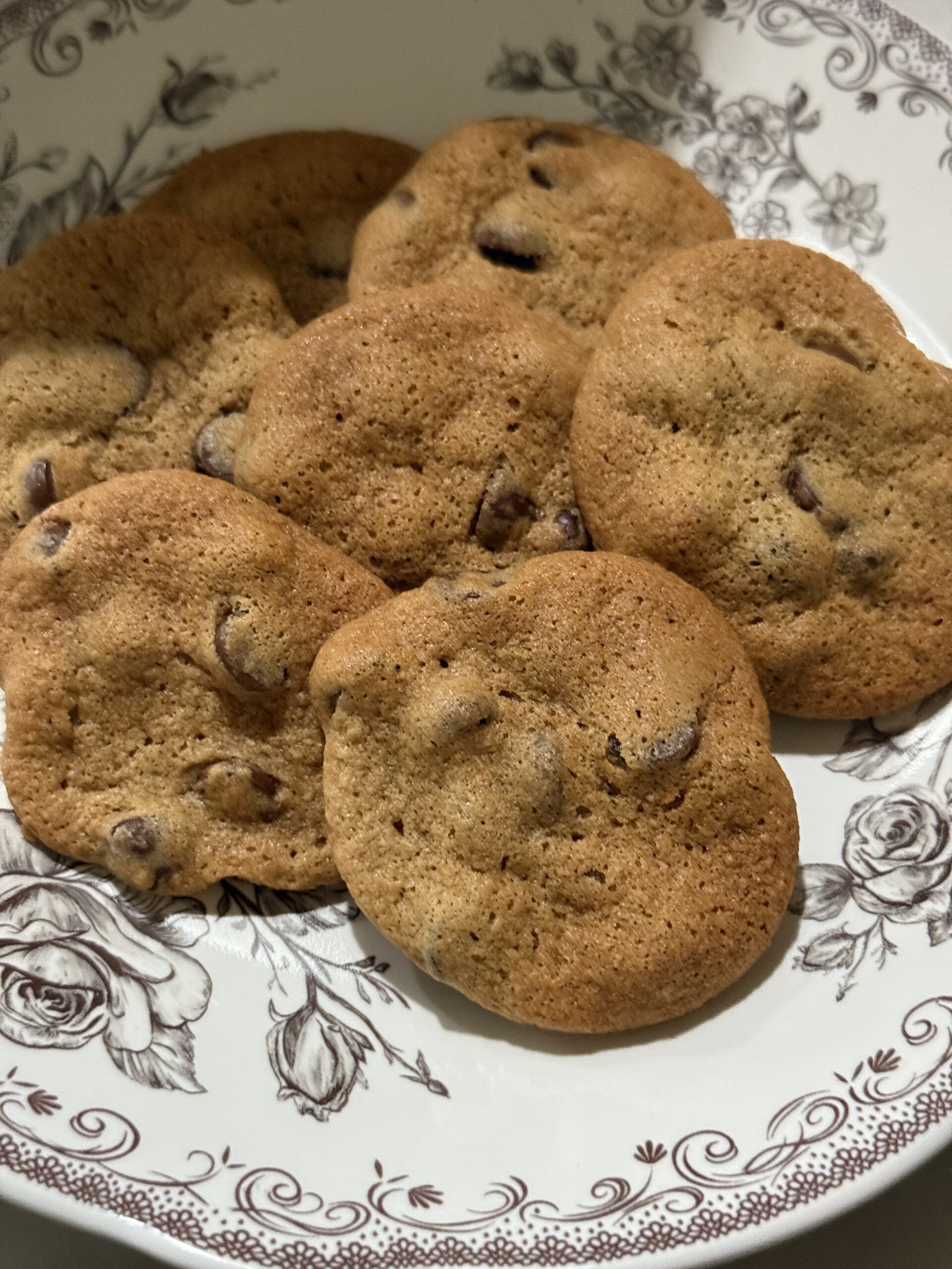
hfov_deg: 30.3
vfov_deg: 39.7
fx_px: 1760
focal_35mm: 48
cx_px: 476
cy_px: 634
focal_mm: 6.76
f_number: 1.78
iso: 500
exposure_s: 1/40
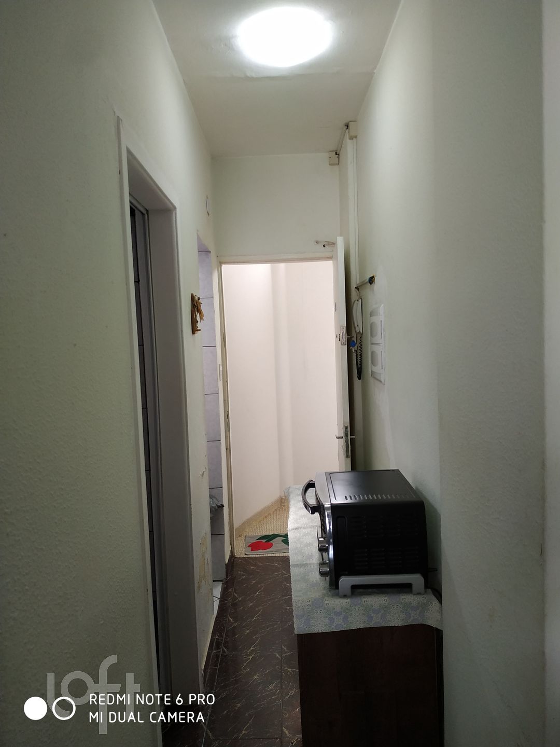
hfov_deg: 56.8
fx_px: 518
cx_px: 280
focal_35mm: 24
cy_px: 374
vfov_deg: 71.6
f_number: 1.9
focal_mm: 3.94
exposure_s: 1/60
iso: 160
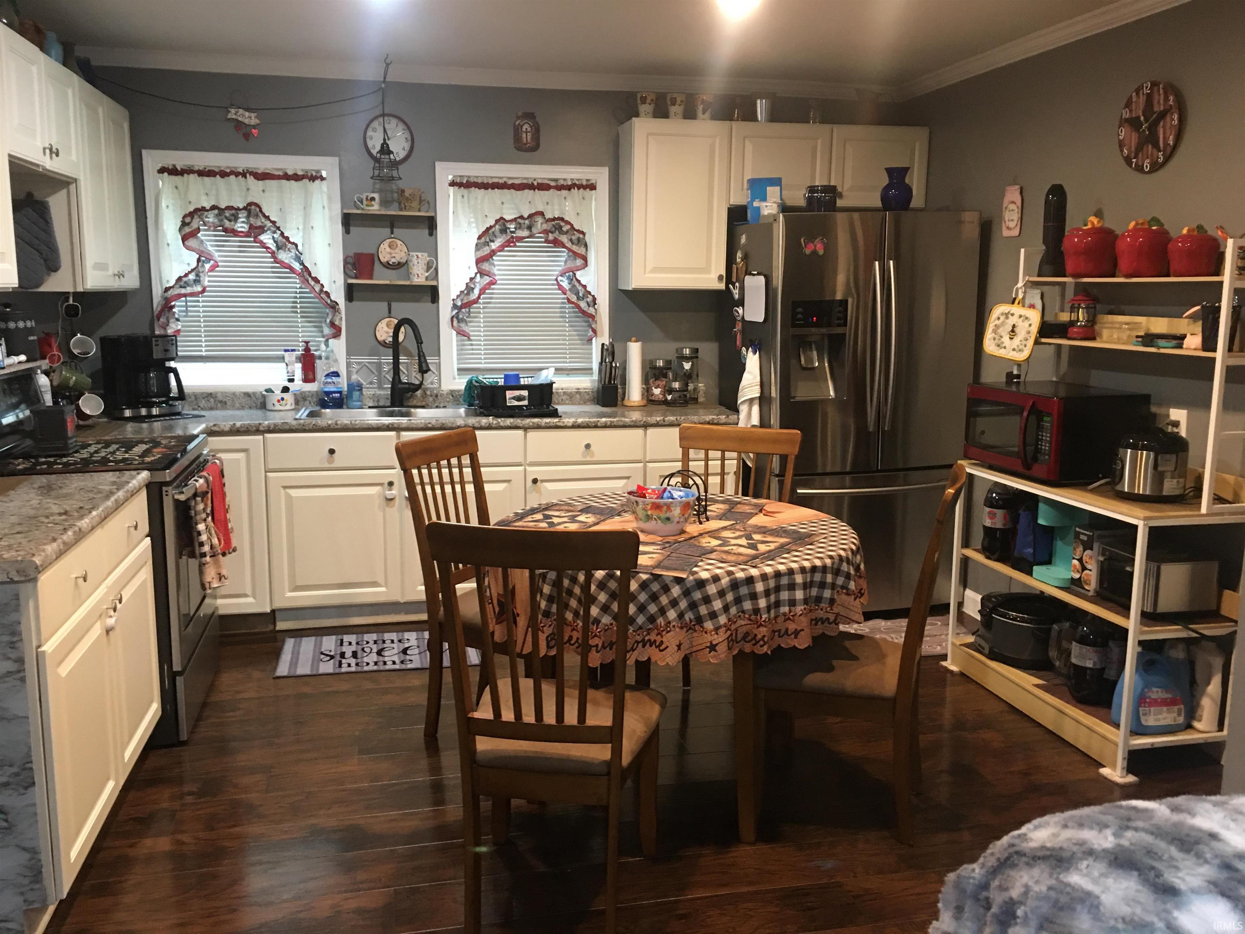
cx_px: 622
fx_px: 1043
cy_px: 467
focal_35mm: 29
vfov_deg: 48.2
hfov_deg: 61.7
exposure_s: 1/8
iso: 100
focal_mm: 4.15
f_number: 2.2
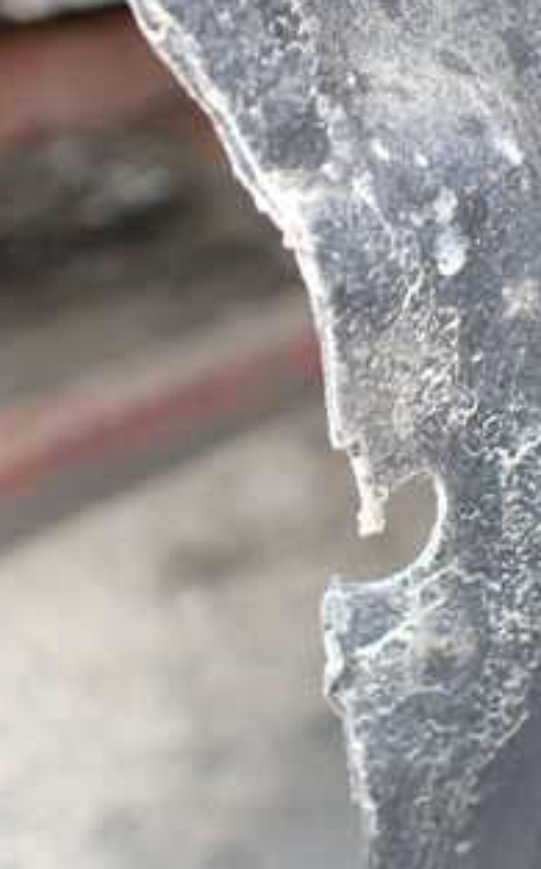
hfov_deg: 21.1
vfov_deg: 33.5
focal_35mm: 61
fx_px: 1442
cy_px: 455
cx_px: 402
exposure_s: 1/125
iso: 640
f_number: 2.3
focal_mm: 5.4
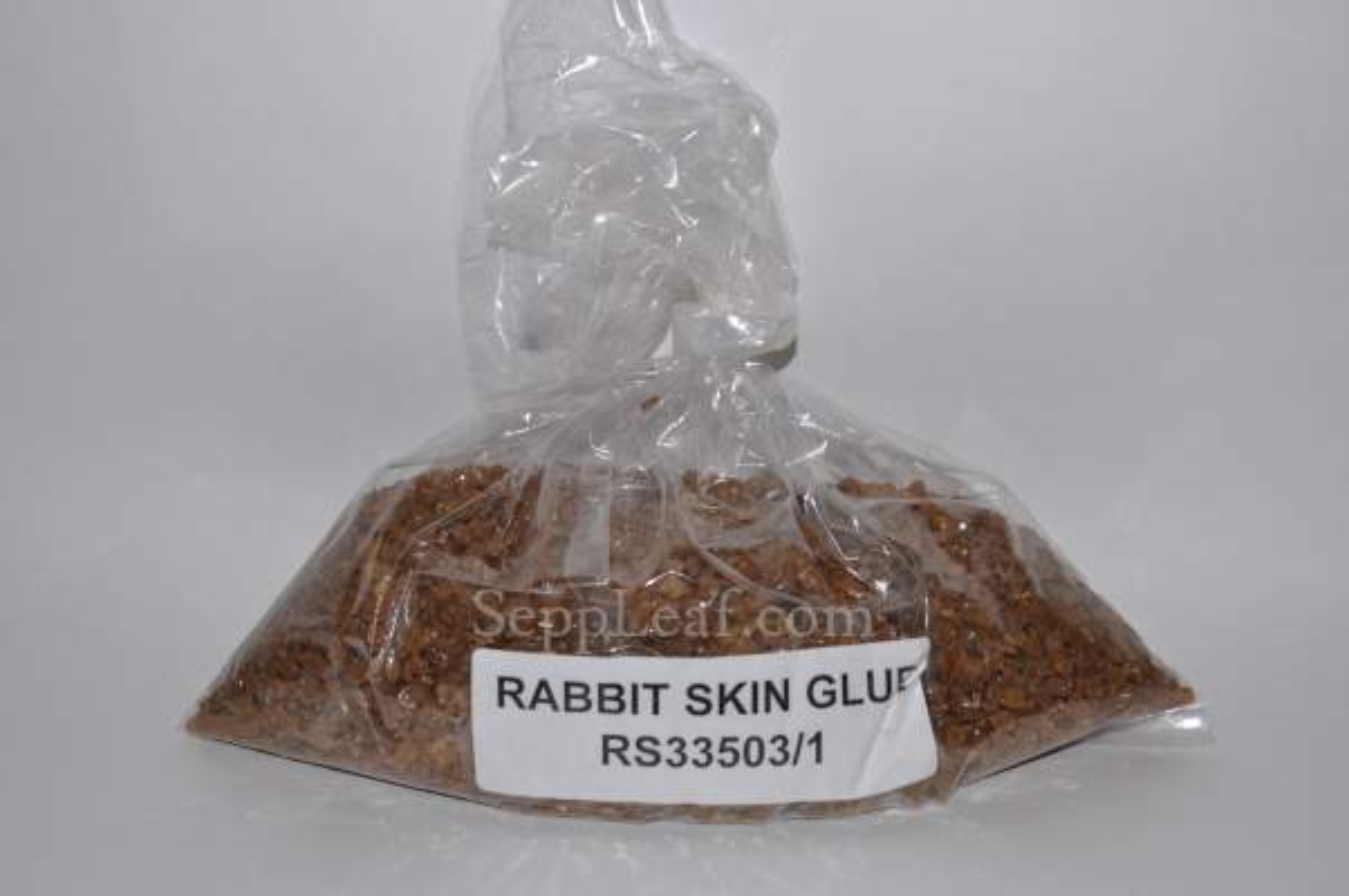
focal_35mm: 39
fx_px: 1460
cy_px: 448
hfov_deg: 49.6
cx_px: 674
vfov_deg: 34.1
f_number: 9
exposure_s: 1/160
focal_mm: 26
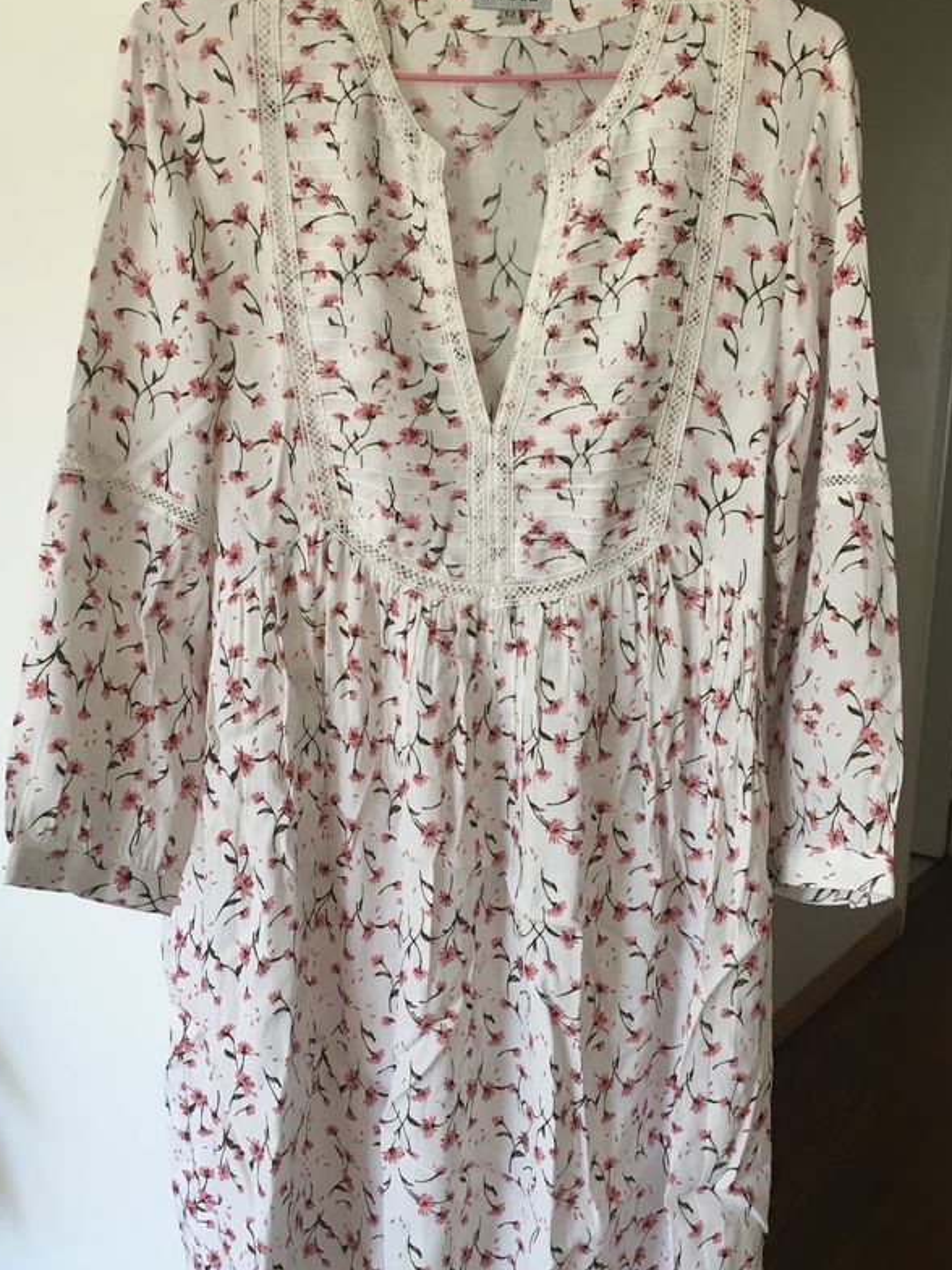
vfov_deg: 50.1
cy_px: 656
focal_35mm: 37
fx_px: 1357
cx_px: 426
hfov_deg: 38.6
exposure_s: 1/33
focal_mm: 4.15
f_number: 2.2
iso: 50
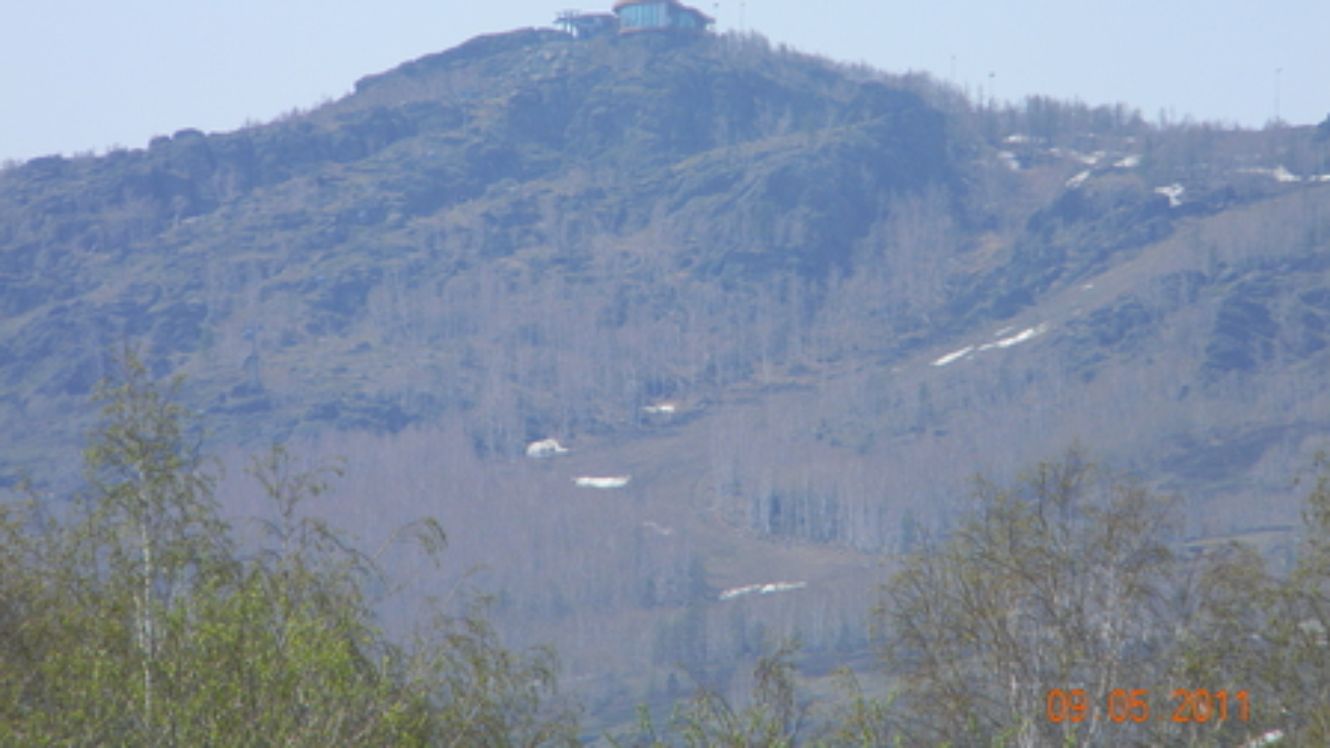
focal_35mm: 367
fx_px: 12943
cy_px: 309
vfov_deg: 3.3
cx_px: 665
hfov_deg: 5.9
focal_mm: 60.7
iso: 80
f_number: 5.4
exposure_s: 1/434
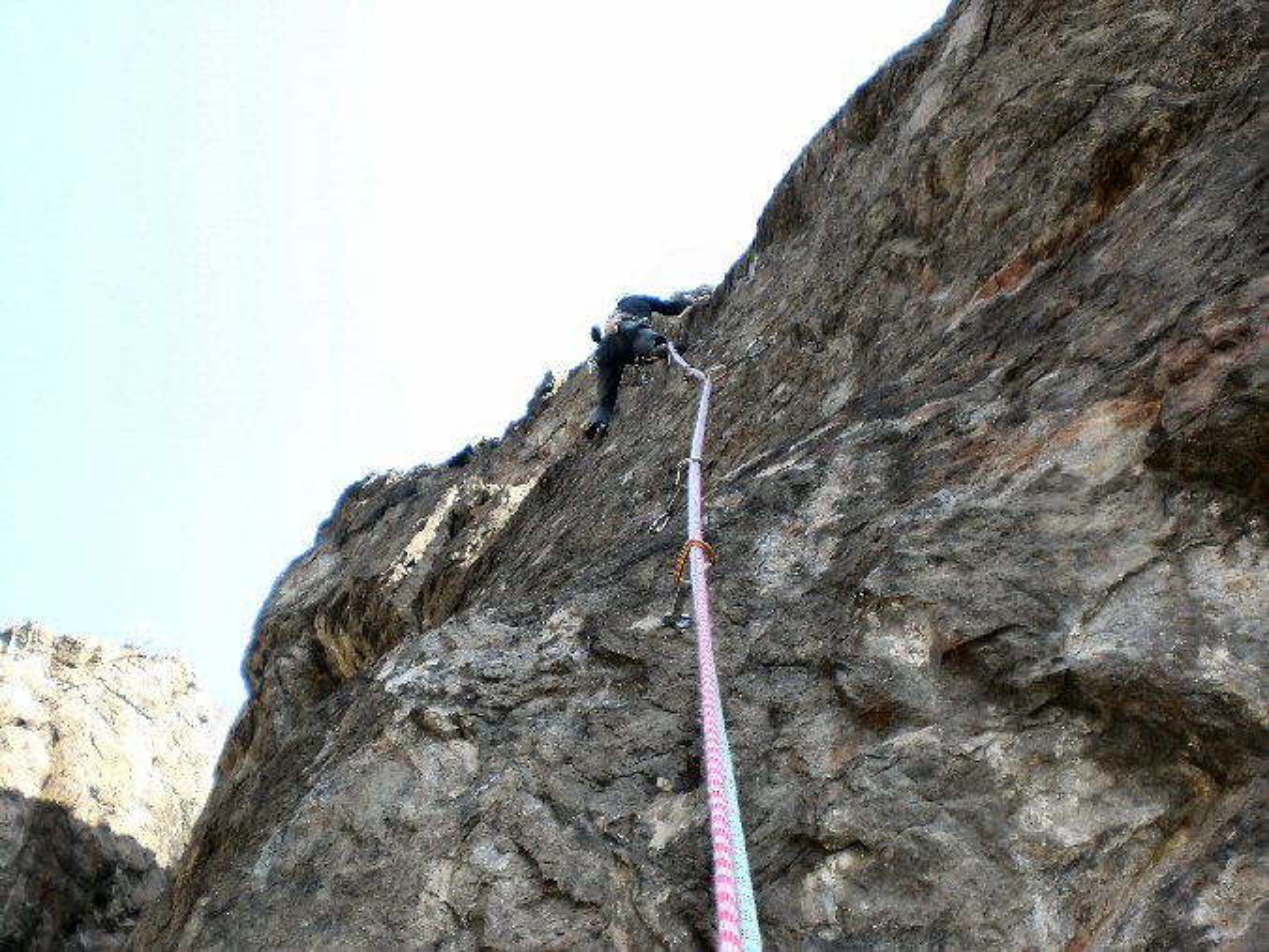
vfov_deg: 37.7
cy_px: 476
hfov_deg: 49.0
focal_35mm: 38
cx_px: 634
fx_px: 1393
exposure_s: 1/160
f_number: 3.1
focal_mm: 6.3
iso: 50
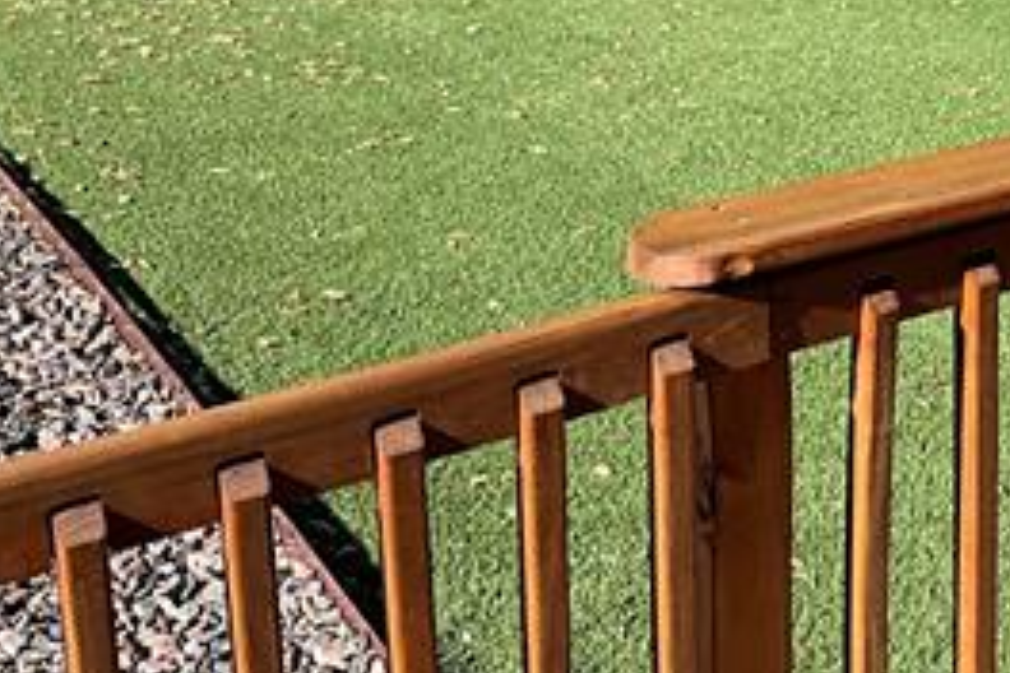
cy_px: -36
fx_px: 2048
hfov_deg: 26.0
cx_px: 1060
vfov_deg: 18.1
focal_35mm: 73
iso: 25
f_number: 1.8
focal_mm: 3
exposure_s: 1/1055
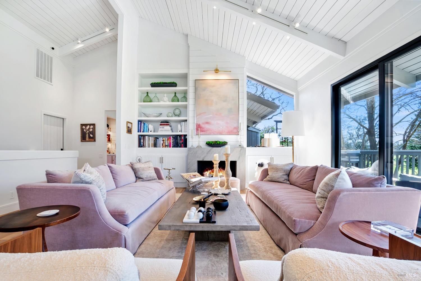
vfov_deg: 77.3
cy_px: 140
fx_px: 175
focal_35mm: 15
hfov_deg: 100.4
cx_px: 210
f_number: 9
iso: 250
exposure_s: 1/2
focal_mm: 10
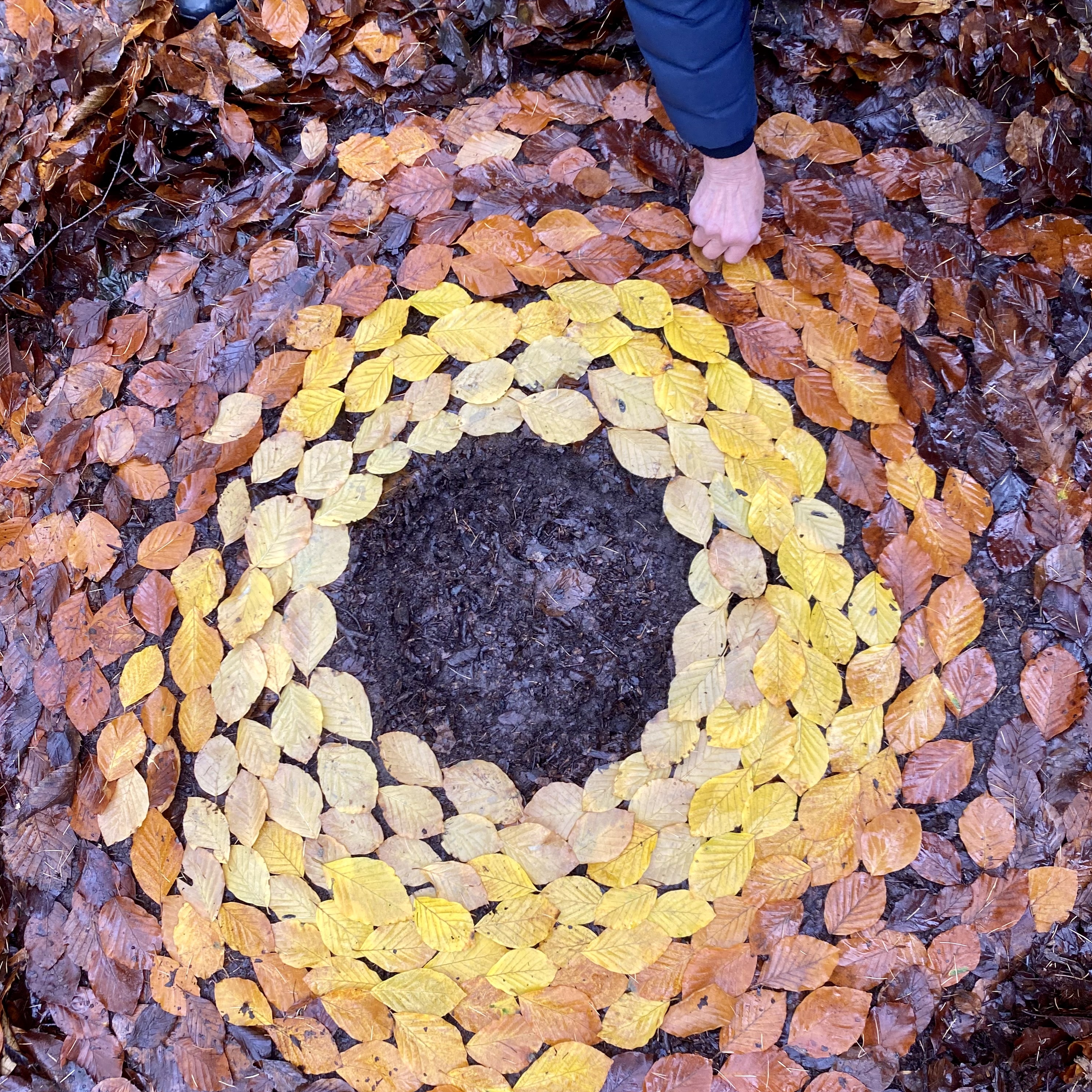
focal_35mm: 31
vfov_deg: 52.5
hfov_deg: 52.5
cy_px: 572
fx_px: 1106
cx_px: 548
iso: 100
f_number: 1.8
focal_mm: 4.25
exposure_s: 1/121
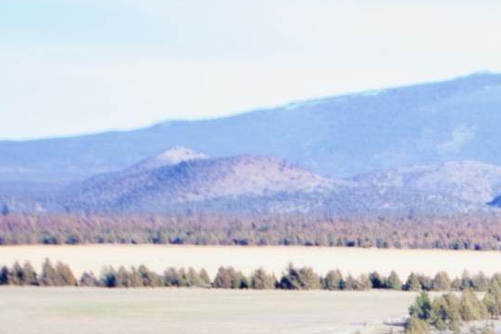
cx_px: 1114
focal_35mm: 168
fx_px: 2337
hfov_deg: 10.8
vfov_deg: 8.0
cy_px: 548
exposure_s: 1/250
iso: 360
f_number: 5.6
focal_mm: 24
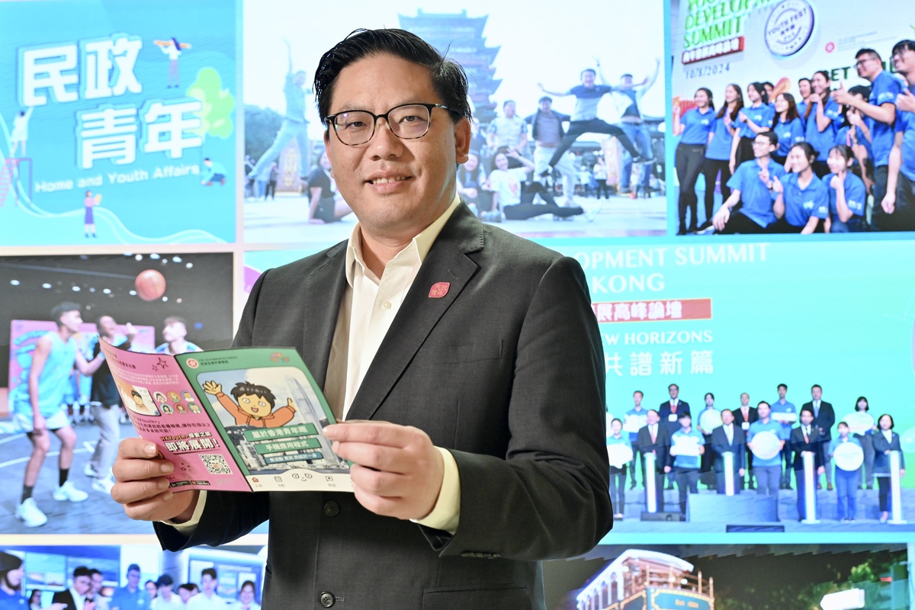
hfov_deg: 49.6
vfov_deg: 34.2
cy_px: 305
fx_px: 991
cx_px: 458
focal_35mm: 39
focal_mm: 39
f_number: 4
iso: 2500
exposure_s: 1/160
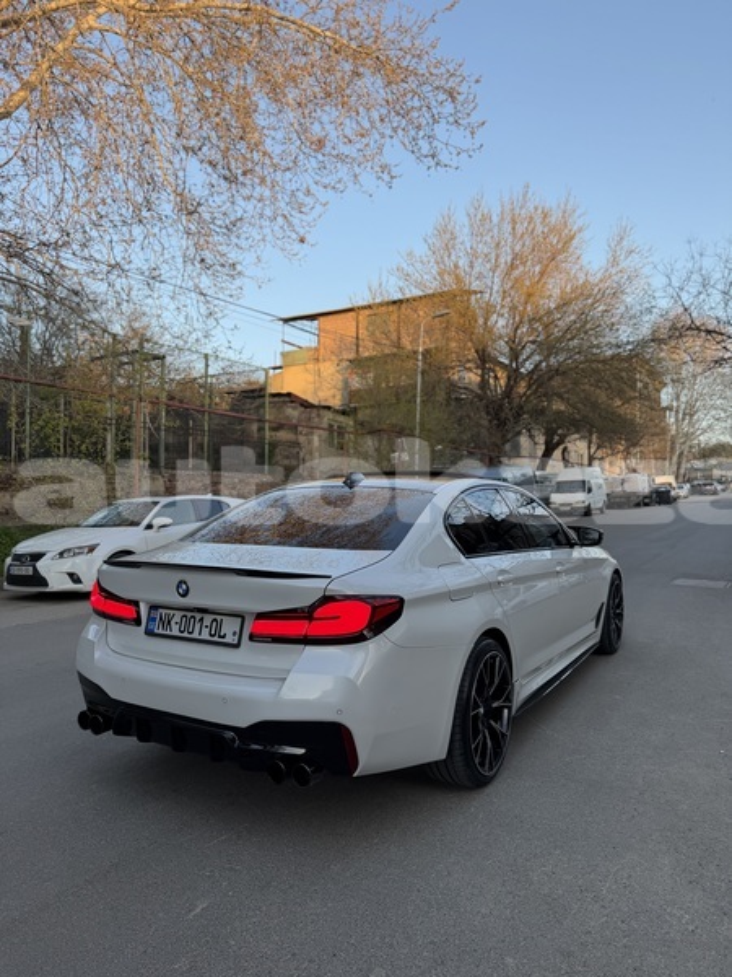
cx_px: 366
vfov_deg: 71.6
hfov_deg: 56.8
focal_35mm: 24
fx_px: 677
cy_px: 488
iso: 100
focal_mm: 6.76
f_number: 1.78
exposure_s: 1/299
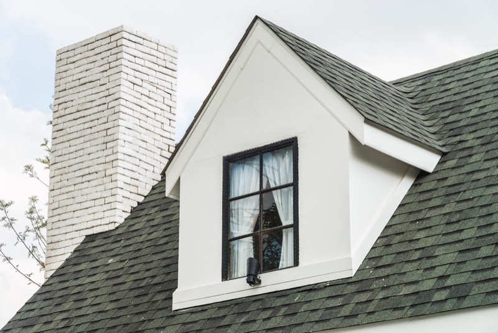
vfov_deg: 15.9
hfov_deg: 23.6
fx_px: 1190
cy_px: 166
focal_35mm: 86
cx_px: 249
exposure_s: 1/100
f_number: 11
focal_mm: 86
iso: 100
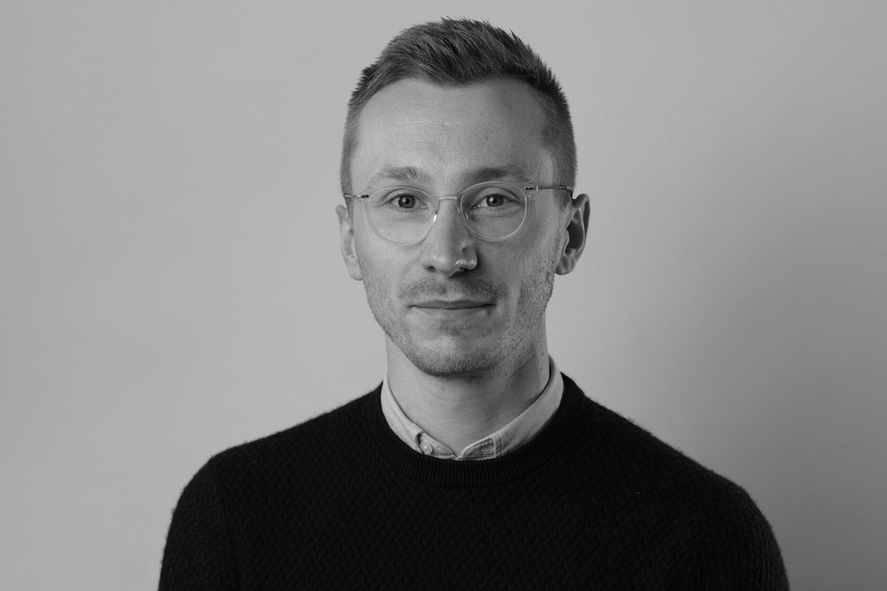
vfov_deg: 16.3
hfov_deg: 24.2
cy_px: 296
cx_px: 444
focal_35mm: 84
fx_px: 2070
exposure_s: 1/250
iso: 1600
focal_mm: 56
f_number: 4
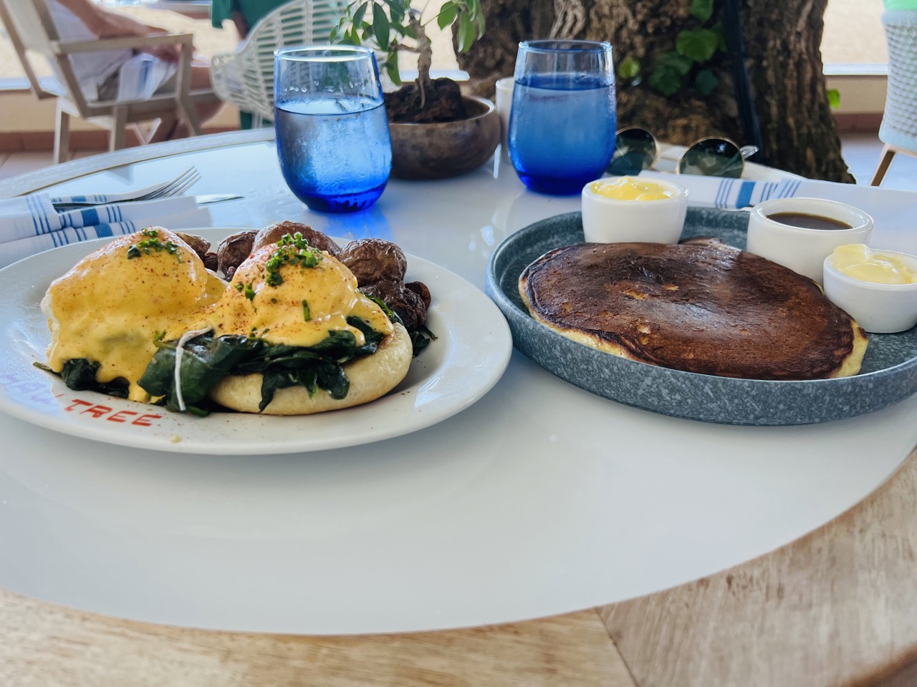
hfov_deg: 67.3
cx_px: 458
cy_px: 344
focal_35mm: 26
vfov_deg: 53.1
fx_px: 689
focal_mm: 5.7
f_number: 1.5
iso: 80
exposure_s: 1/121
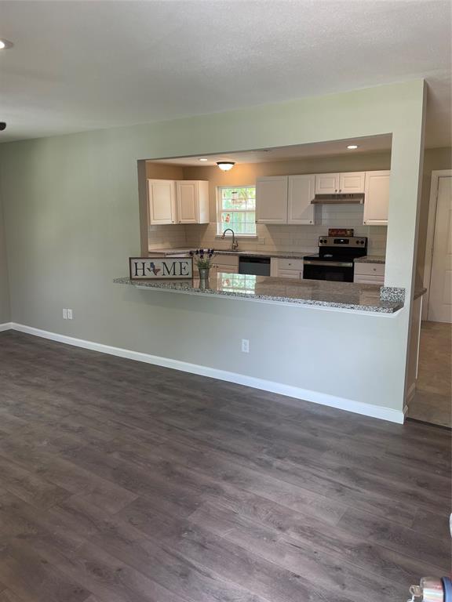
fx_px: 453
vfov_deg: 67.3
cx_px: 226
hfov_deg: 53.1
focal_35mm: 26
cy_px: 301
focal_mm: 5.1
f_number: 1.6
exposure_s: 1/120
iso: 80
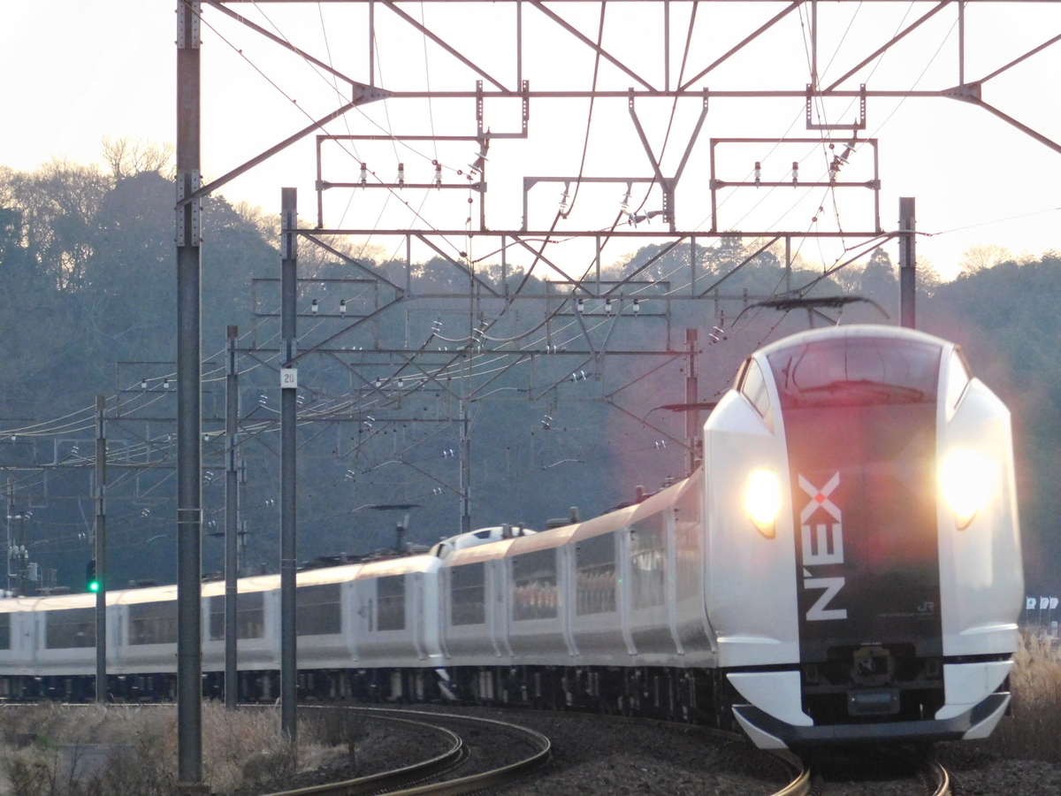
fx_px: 9011
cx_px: 530
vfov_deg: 5.1
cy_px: 398
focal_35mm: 294
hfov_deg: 6.7
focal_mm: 52.2
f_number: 5.7
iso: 800
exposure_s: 1/30
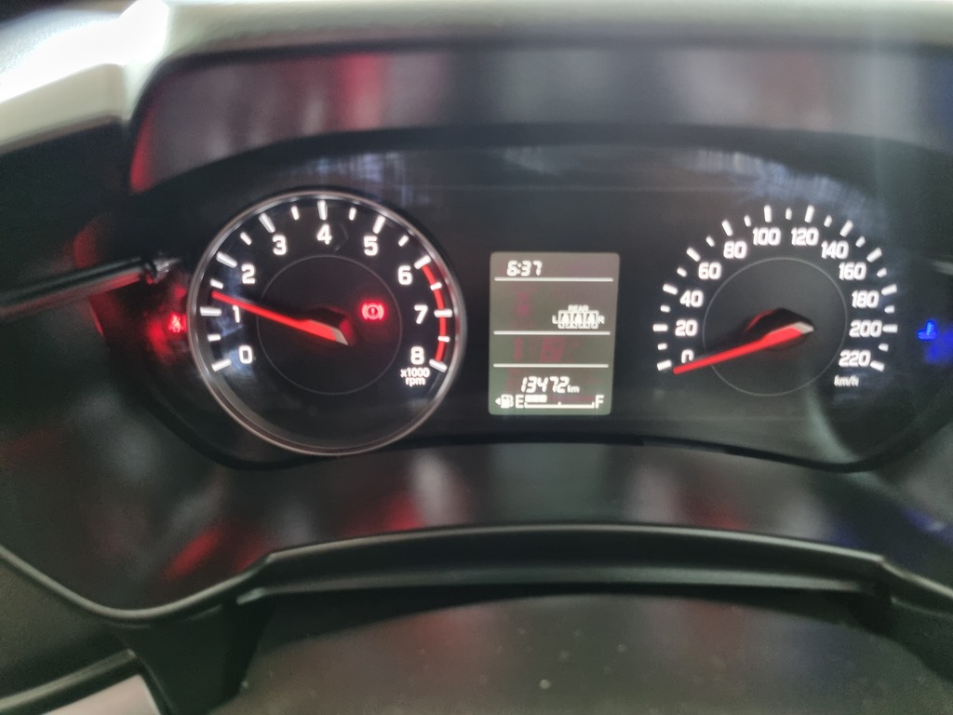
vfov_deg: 53.1
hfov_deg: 67.3
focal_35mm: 26
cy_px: 358
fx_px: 716
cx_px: 476
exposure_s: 1/33
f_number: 1.8
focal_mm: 5.4
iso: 640
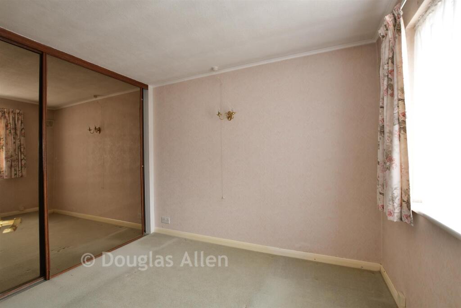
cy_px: 154
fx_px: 192
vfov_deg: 77.3
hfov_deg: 100.4
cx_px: 230
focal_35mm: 15
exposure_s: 1
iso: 125
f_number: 8
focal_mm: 10
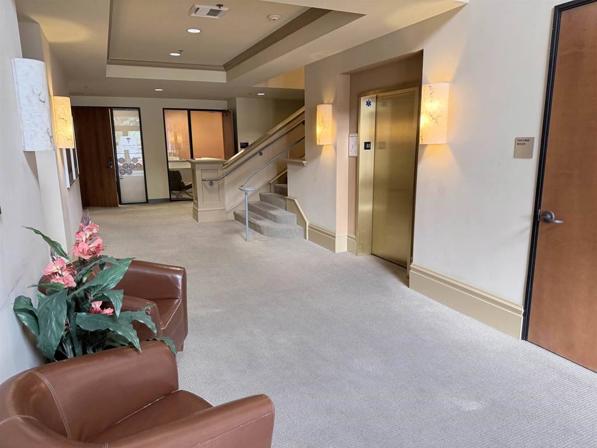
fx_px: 414
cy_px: 224
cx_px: 298
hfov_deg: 71.6
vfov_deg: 56.8
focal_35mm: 24
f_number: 1.78
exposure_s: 1/60
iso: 250
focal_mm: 6.76
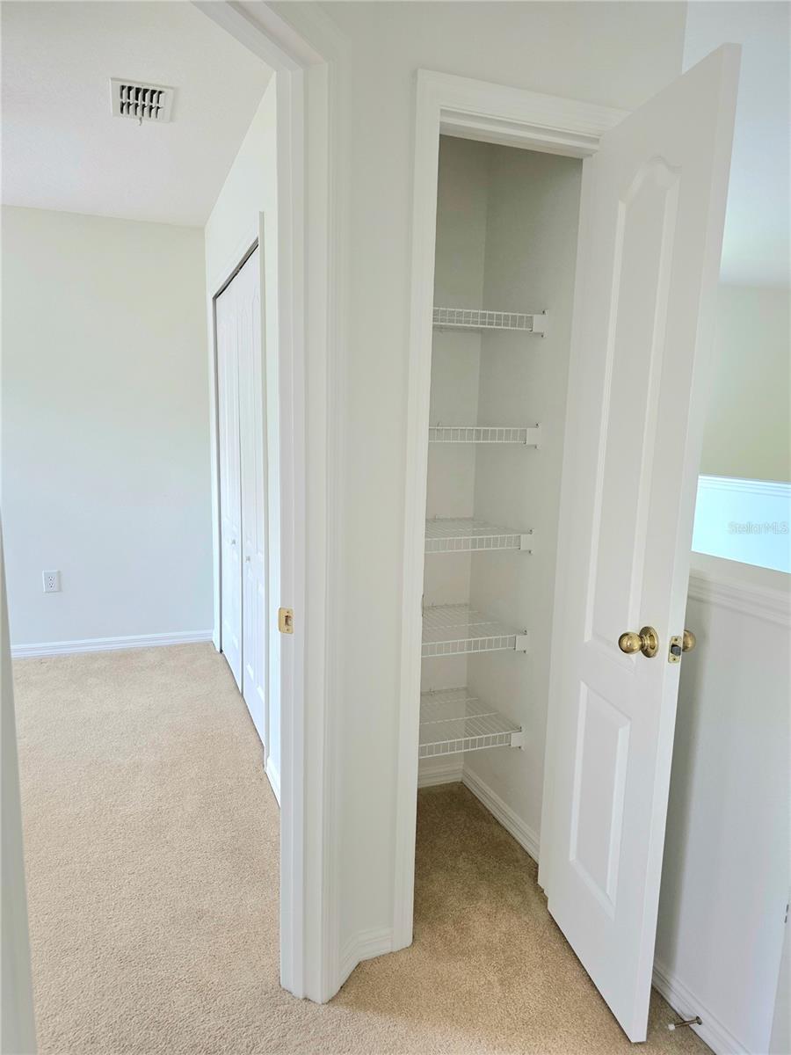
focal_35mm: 23
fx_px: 701
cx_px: 396
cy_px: 528
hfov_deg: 58.9
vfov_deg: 73.9
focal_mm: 6.3
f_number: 1.7
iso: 160
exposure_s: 1/182
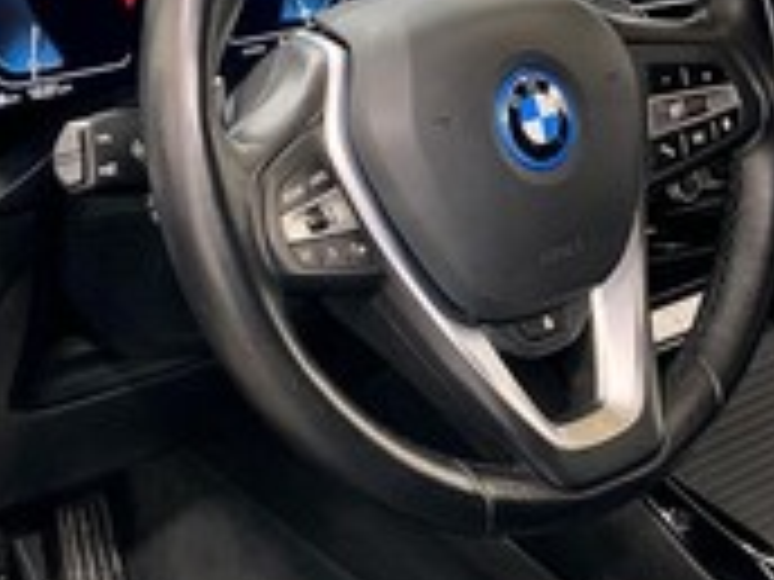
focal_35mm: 71
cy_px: 205
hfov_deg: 27.3
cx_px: 504
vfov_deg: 20.7
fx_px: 1588
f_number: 1.8
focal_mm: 3
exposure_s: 1/60
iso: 50
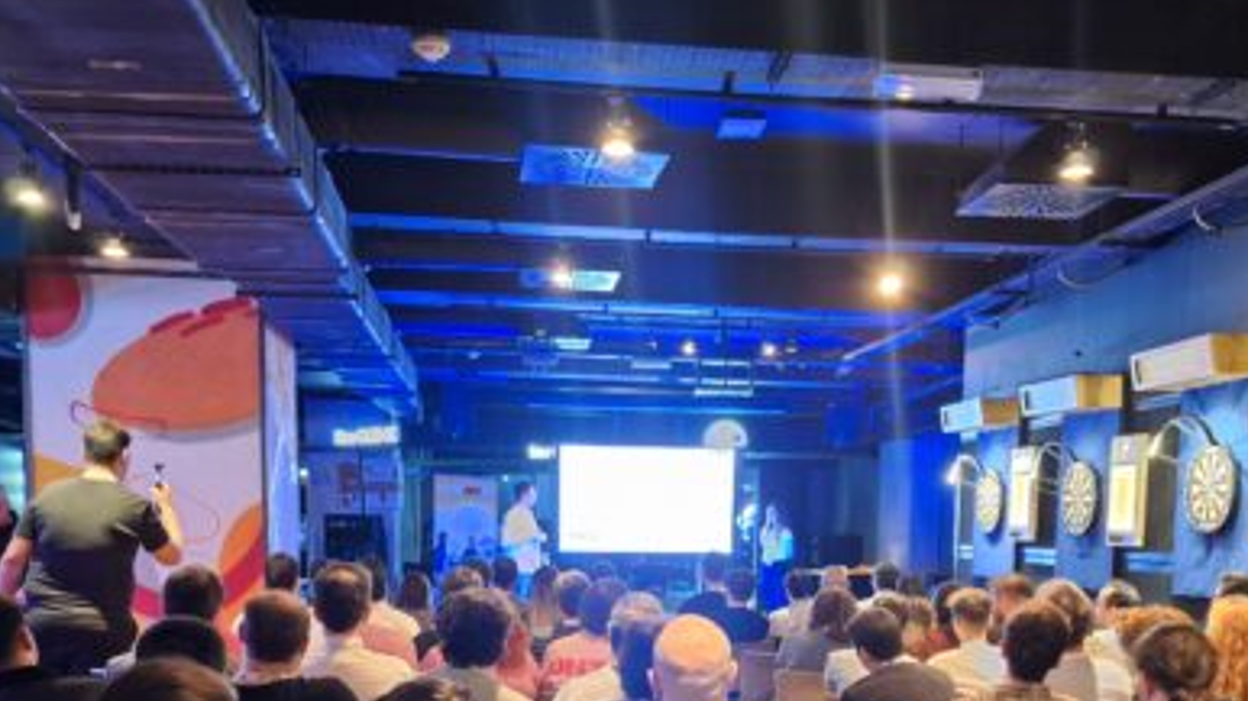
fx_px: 1290
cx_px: 702
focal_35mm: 39
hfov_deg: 51.5
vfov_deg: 29.1
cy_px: 643
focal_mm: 5.54
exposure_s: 1/20
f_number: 1.8
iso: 800
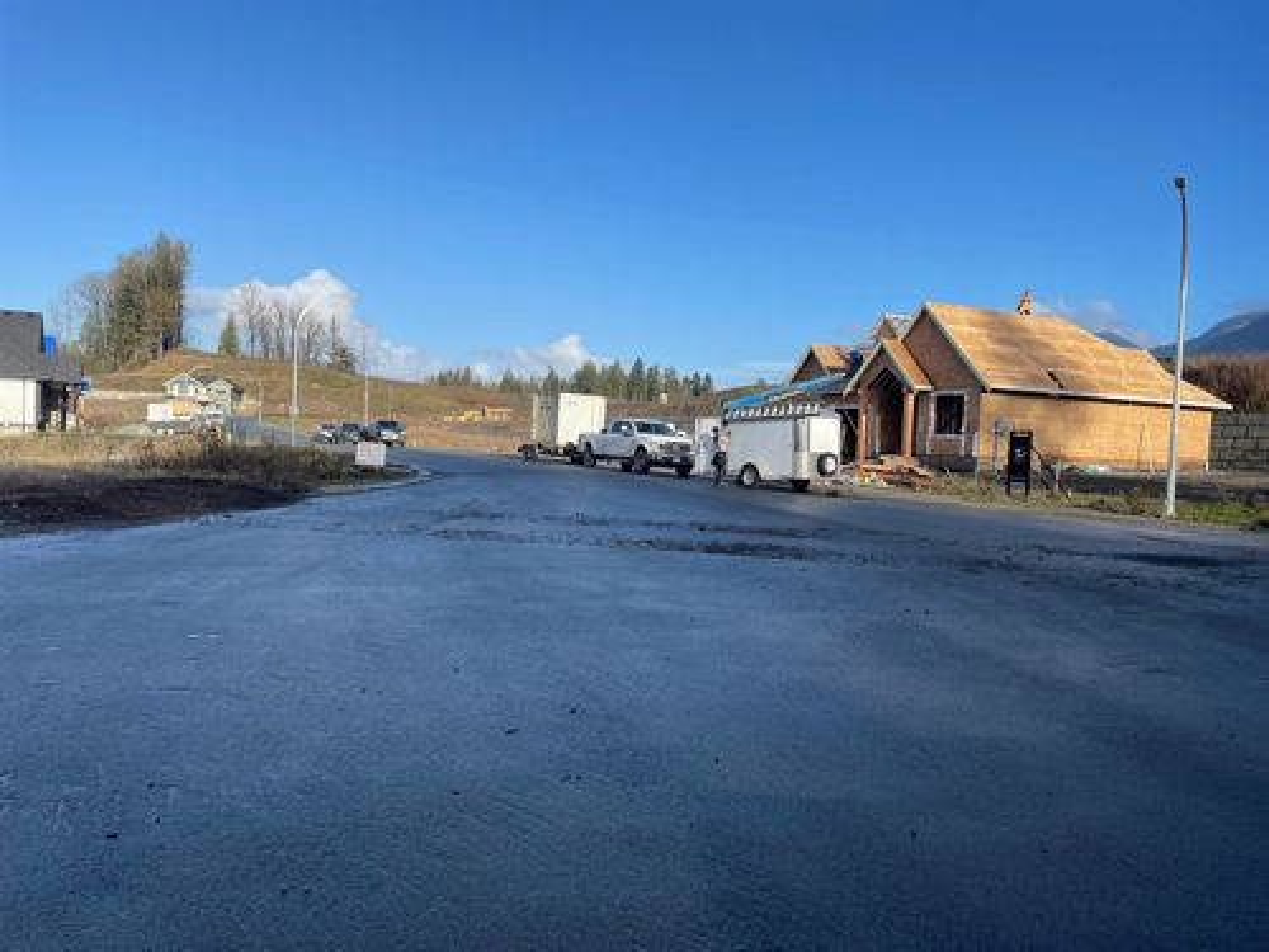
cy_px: 476
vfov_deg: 53.1
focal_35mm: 26
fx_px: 953
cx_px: 634
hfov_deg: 67.3
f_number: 1.6
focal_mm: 4.2
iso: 32
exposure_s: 1/2747
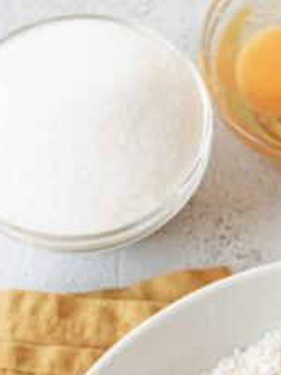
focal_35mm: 158
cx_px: 341
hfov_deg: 9.3
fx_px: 1710
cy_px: 498
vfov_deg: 12.1
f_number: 5.6
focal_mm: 50
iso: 250
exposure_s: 1/20
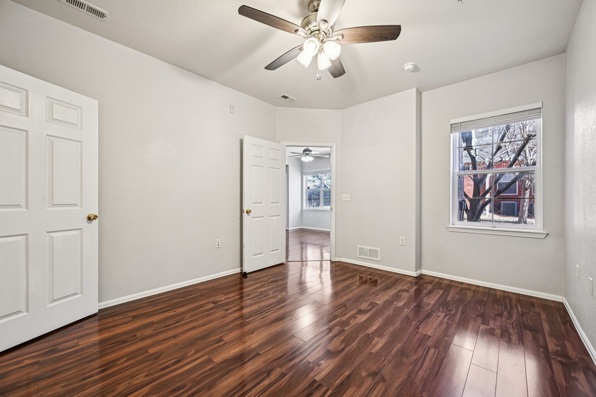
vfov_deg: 81.2
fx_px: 232
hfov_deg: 104.3
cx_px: 298
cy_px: 198
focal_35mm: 14
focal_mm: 14
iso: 400
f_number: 8
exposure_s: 1/15
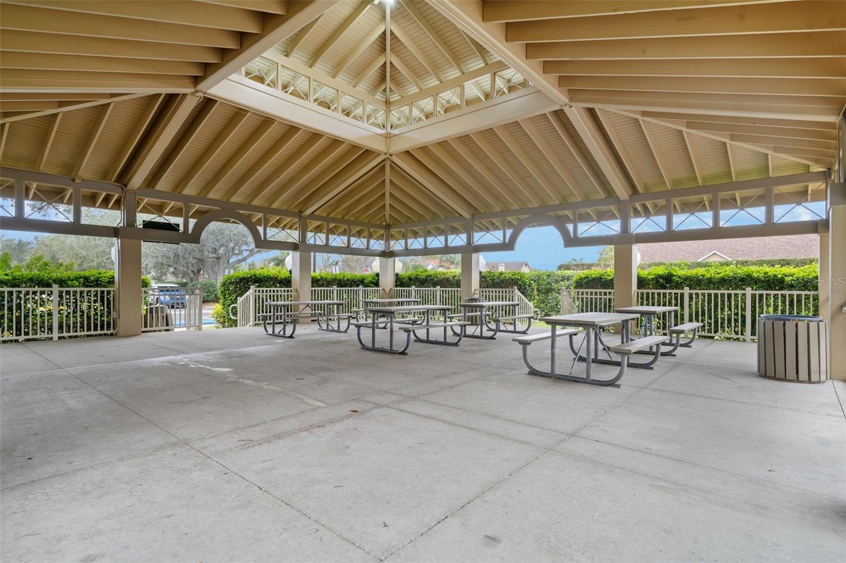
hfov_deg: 90.0
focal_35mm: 18
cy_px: 282
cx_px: 423
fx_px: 423
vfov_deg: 67.4
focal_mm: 18
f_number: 8
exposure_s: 1/15
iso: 320
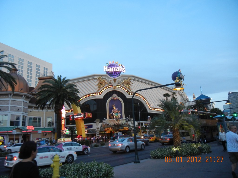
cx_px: 119
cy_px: 89
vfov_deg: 46.8
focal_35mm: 30
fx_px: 206
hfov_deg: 60.0
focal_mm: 5.4
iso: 346
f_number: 3.5
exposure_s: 1/60
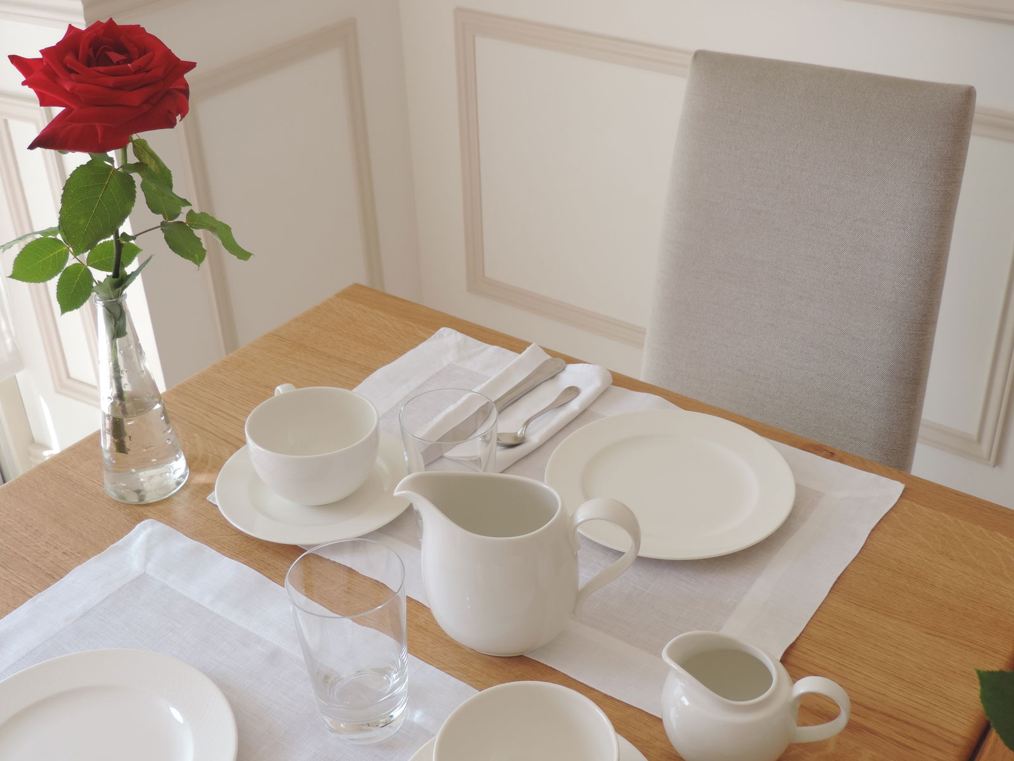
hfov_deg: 43.9
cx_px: 507
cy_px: 380
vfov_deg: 33.6
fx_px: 1260
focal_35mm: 43
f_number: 3.4
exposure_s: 1/100
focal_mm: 7.6
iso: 80
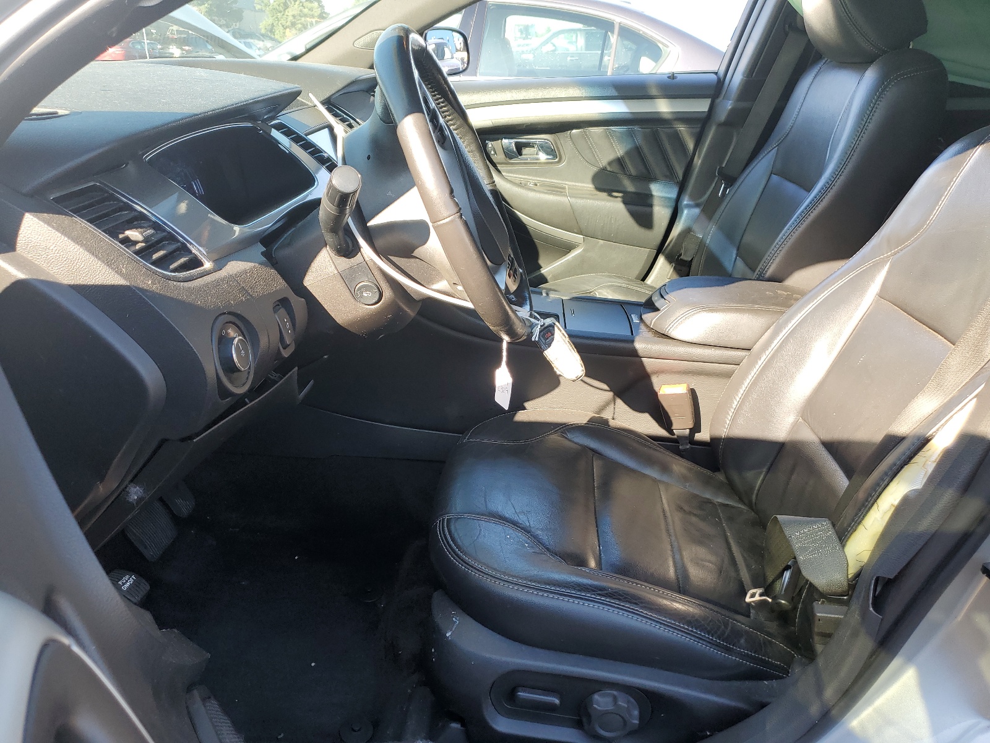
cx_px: 495
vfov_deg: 53.1
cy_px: 372
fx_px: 744
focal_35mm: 26
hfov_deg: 67.3
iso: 50
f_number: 1.5
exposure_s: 1/238
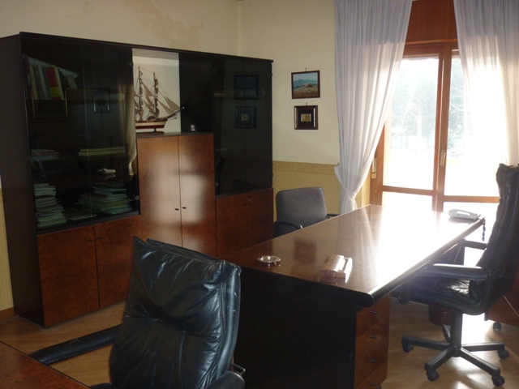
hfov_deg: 55.4
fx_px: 495
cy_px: 194
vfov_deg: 42.9
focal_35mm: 33
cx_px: 260
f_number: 2.8
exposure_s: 1/30
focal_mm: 5.5
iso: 250
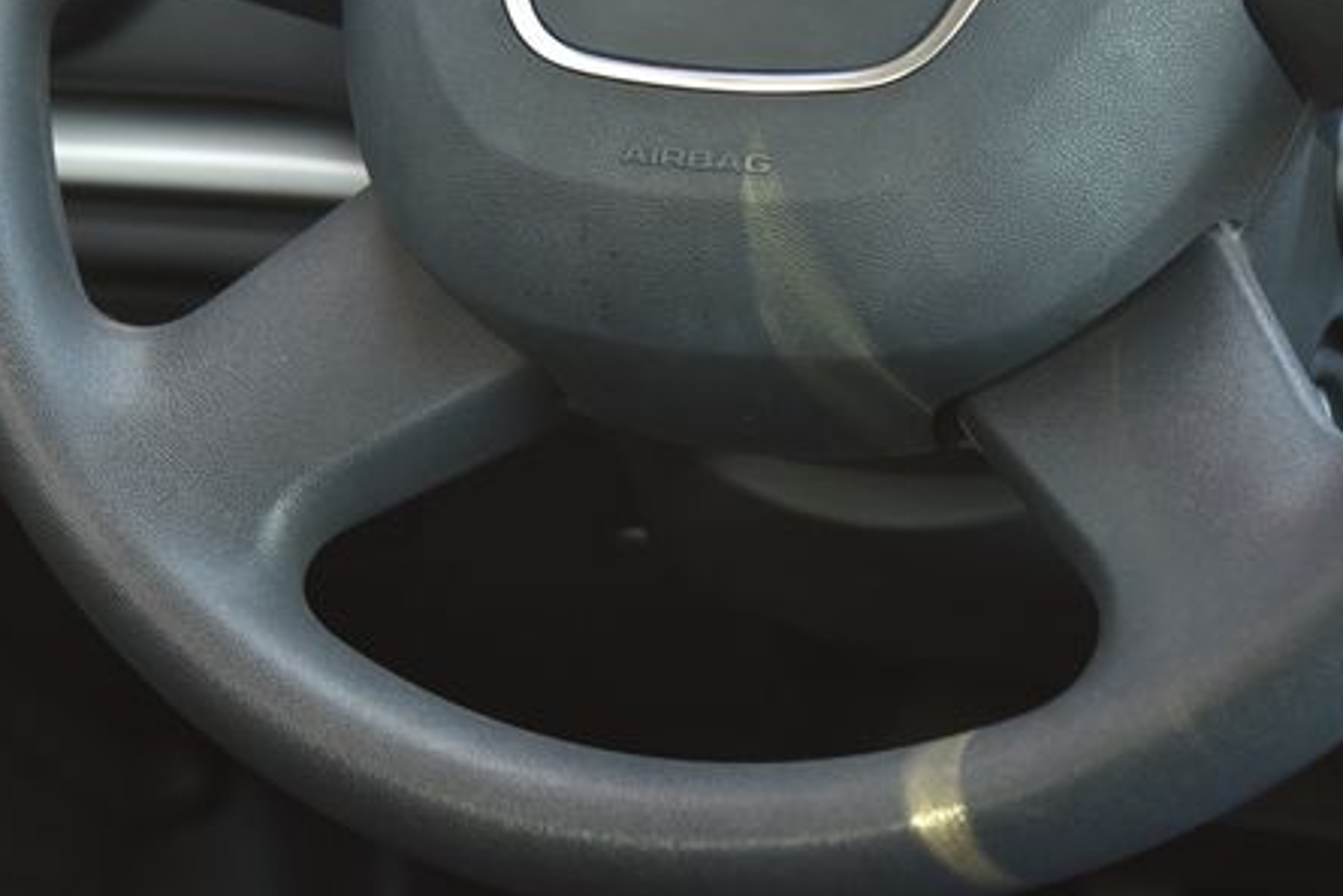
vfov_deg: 11.8
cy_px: 0
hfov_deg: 17.8
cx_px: 736
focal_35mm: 115
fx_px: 4291
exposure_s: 1/40
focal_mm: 50
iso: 500
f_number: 4
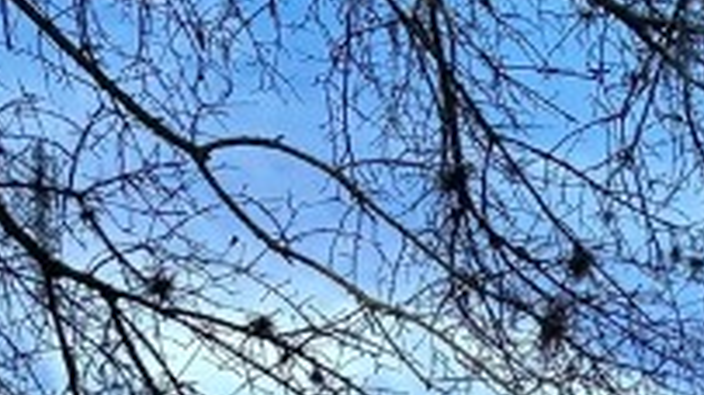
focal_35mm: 143
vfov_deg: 7.4
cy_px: 1192
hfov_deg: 14.9
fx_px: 2668
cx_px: 638
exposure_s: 1/2151
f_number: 1.6
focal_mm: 5.96
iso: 50
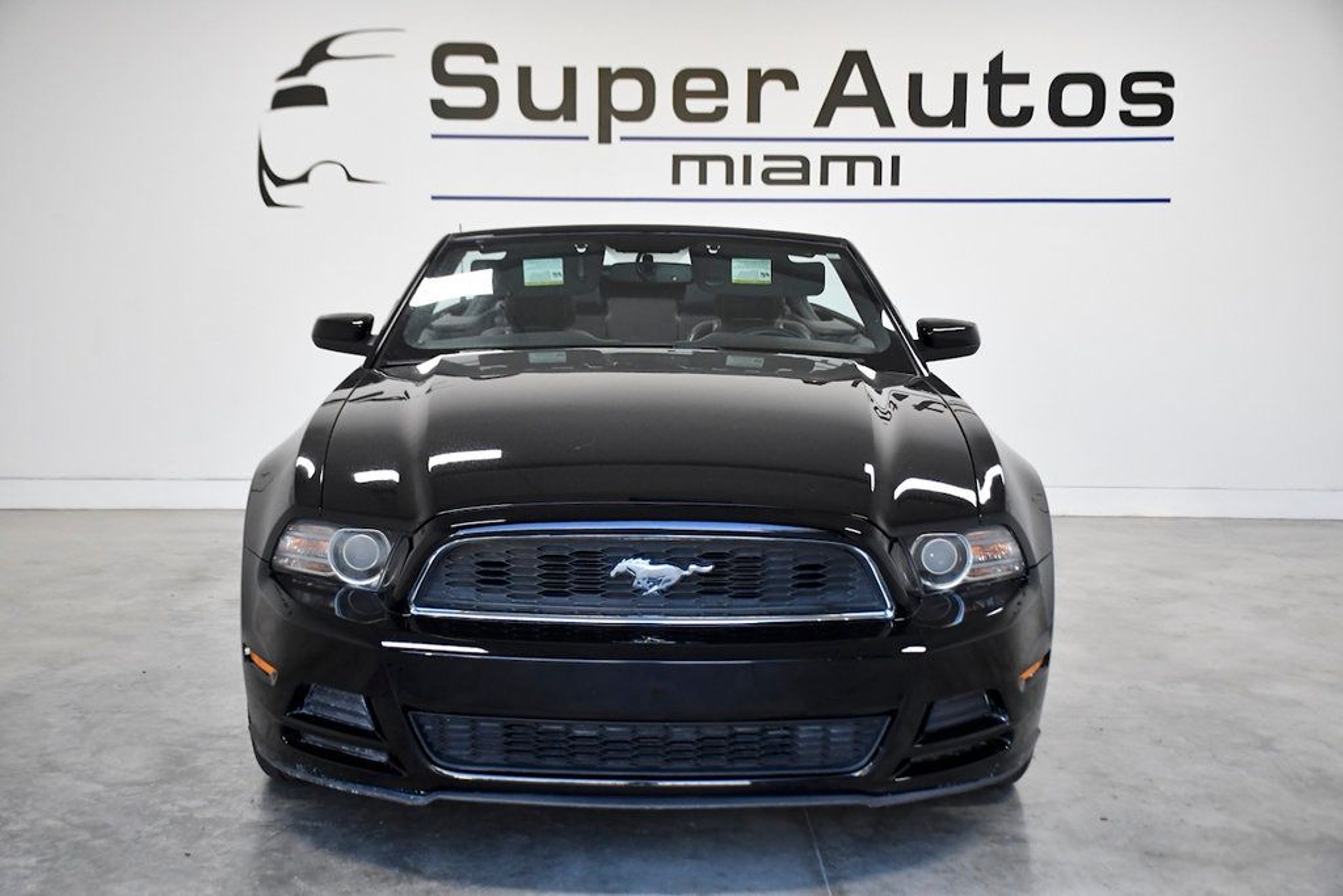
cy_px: 448
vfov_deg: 28.1
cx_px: 672
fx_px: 1791
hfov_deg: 41.1
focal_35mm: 48
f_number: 4
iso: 2500
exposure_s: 1/1000
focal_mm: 32
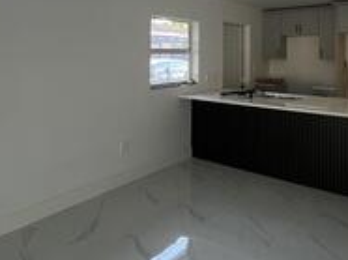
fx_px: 281
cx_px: 238
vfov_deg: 46.8
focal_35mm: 28
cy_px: 49
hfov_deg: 61.6
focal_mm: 1.57
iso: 250
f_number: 1.8
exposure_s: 1/96
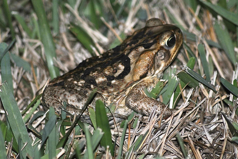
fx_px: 2979
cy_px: 80
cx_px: 119
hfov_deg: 4.6
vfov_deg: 3.1
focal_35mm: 450
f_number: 5.6
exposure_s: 1/60
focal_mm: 300
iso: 200
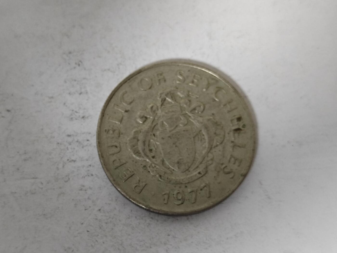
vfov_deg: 19.6
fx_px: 730
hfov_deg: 26.0
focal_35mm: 75
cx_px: 168
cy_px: 126
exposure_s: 1/50
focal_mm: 8.7
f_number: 1.9
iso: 640
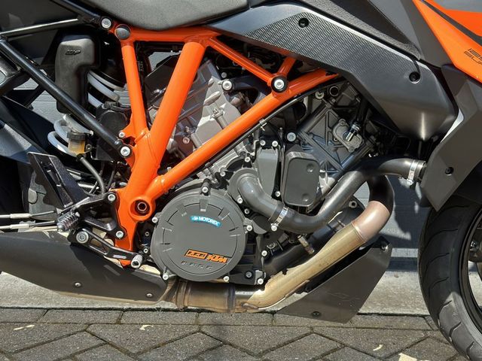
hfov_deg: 39.7
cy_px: 180
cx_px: 241
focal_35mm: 48
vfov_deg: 30.3
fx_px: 668
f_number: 1.78
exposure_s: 1/1041
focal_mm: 6.86
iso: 80
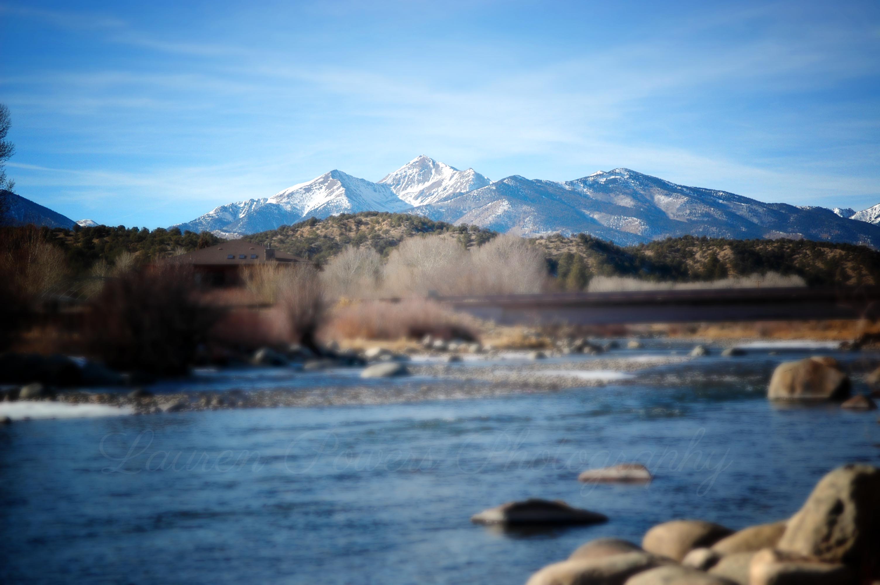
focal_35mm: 82
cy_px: 292
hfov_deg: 24.6
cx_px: 440
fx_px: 2015
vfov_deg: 16.5
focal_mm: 55
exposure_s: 1/5000
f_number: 2.8
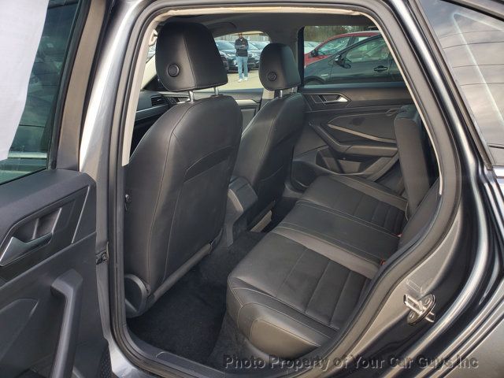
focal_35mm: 26
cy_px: 189
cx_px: 252
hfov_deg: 67.3
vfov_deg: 53.1
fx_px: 379
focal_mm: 4.3
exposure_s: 1/120
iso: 50
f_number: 2.4
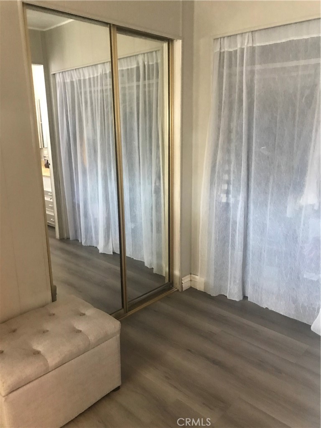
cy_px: 214
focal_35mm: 28
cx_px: 160
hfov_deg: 49.7
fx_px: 346
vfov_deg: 63.4
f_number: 1.8
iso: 100
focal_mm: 3.99
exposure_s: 1/6
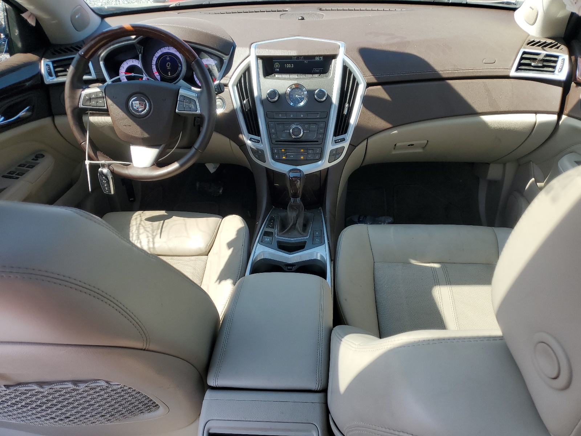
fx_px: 436
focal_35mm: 26
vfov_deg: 53.1
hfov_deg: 67.3
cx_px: 290
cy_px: 218
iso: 50
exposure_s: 1/286
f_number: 1.5
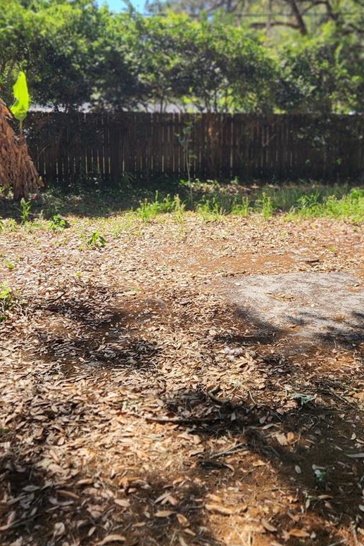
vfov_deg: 51.3
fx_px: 561
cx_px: 239
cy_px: 201
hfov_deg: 35.6
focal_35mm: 37
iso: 20
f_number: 1.8
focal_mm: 5.4
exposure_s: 1/726
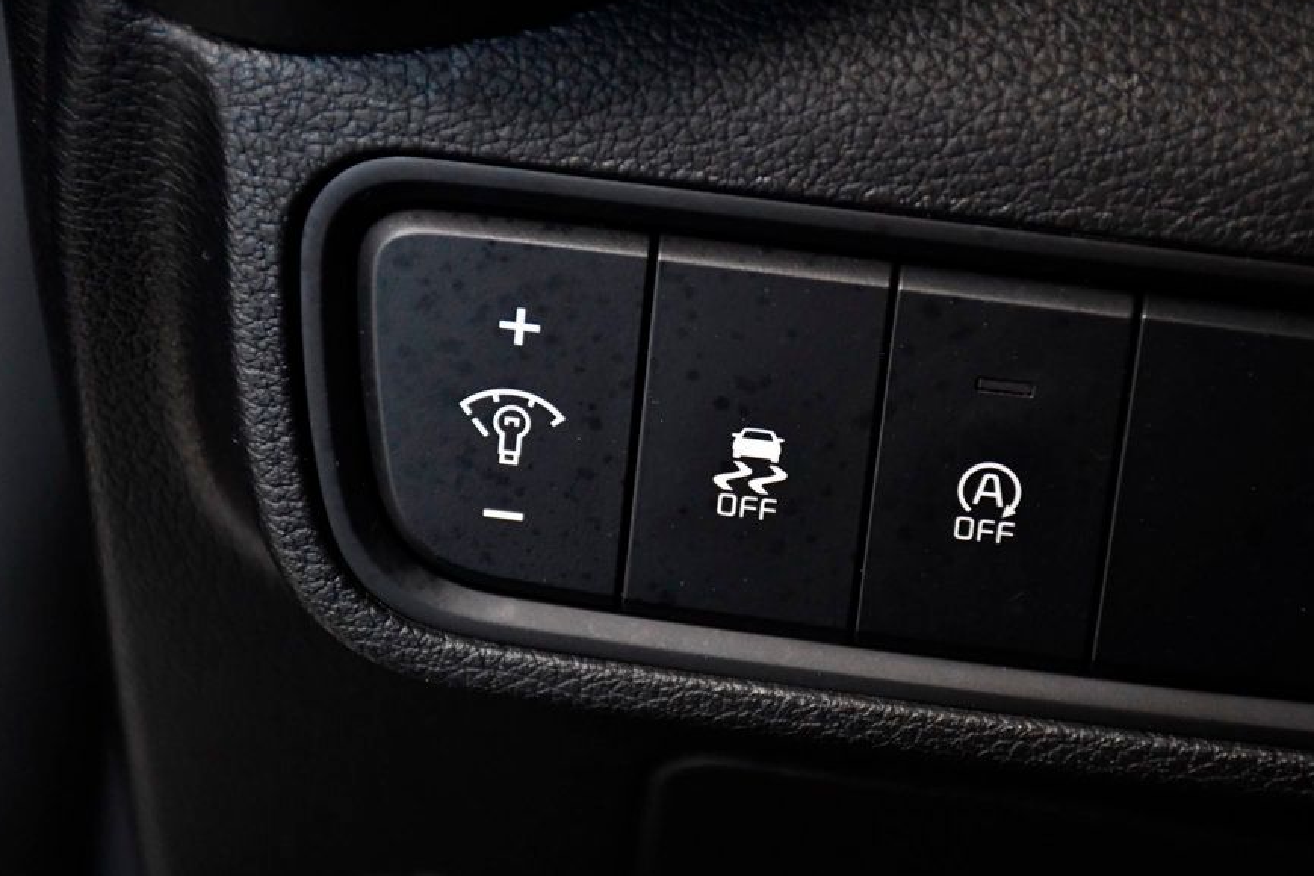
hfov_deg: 12.9
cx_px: 739
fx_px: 5802
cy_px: 502
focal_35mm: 159
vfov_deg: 8.6
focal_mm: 90
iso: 2500
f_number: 5.3
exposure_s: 1/125
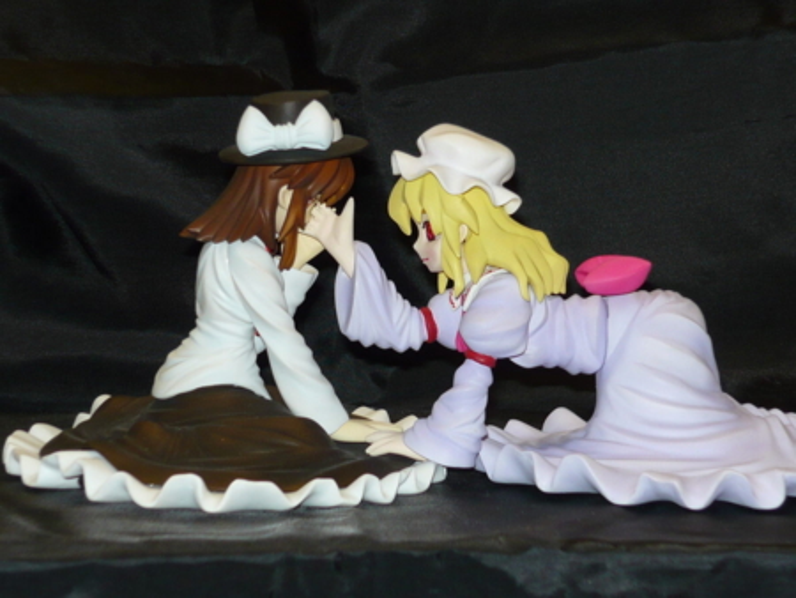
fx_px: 2025
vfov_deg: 16.8
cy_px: 299
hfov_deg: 22.2
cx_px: 398
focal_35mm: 88
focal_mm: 9.1
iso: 100
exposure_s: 1/40
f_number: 3.4
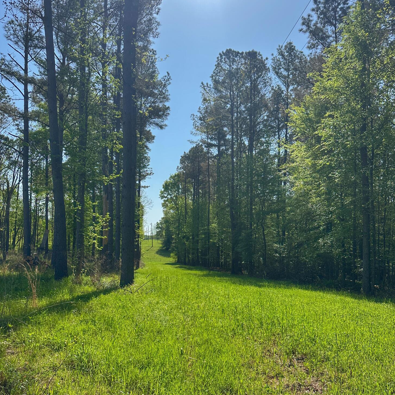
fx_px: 374
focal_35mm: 29
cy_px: 238
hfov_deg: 55.6
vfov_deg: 55.2
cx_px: 200
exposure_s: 1/3717
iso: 80
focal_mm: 6.86
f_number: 1.78
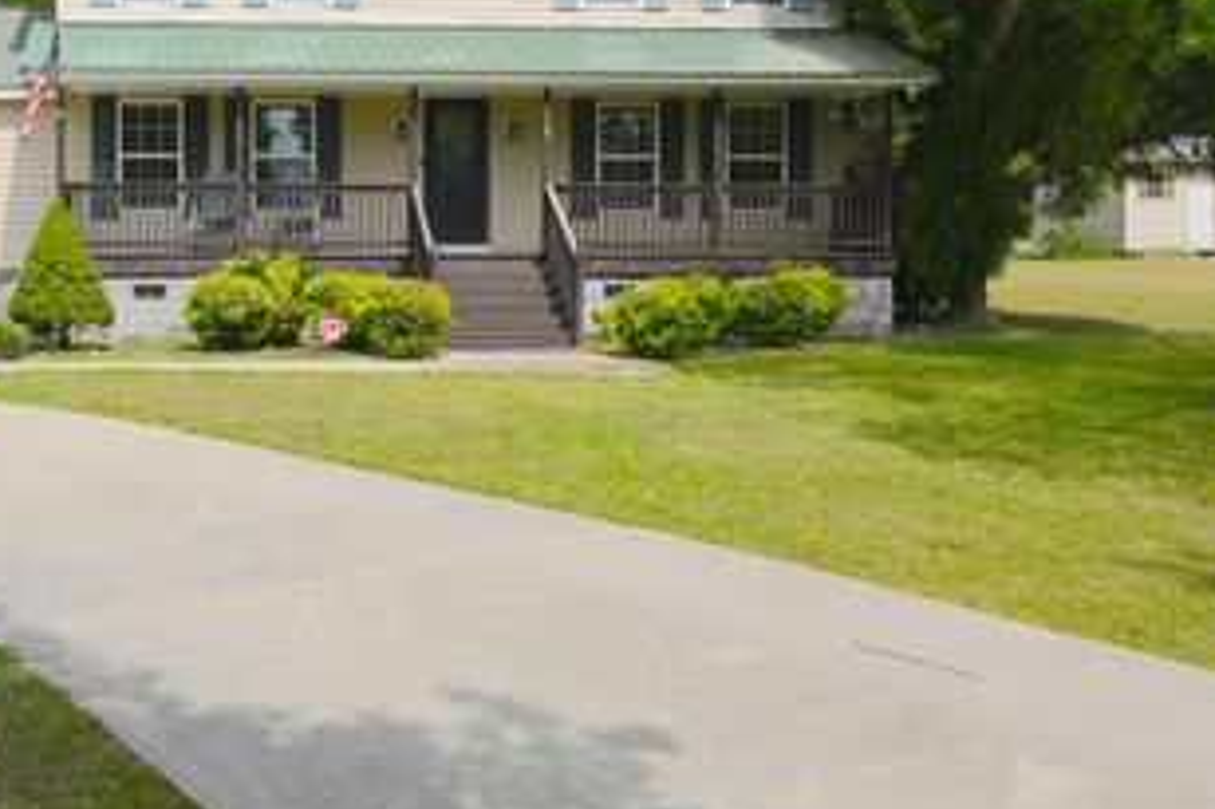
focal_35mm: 39
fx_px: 1315
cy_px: 286
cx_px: 237
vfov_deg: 33.9
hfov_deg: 46.8
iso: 100
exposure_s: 1/400
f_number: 8
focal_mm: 16
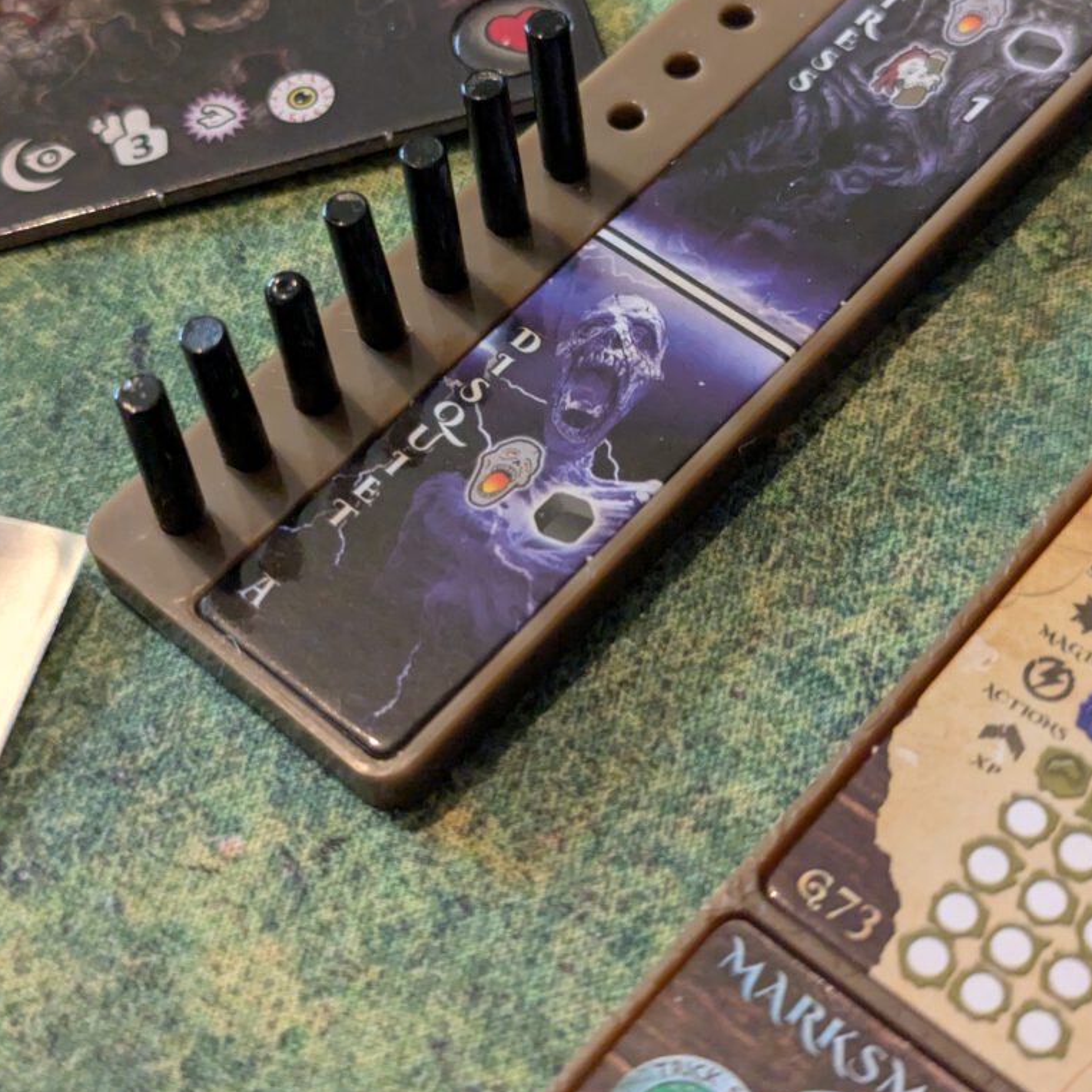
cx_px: 547
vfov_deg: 29.9
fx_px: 2034
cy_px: 401
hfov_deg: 30.0
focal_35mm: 57
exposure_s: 1/84.4
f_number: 1.85
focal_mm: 6.81
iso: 1246
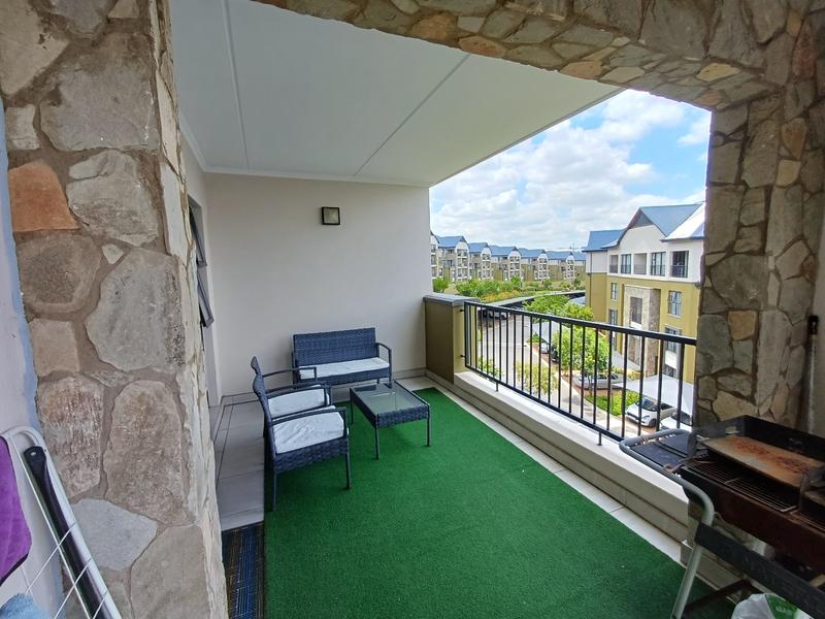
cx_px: 412
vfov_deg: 78.1
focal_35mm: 16
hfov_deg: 94.5
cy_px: 310
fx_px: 381
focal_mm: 1.64
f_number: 2.2
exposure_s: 1/385
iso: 40
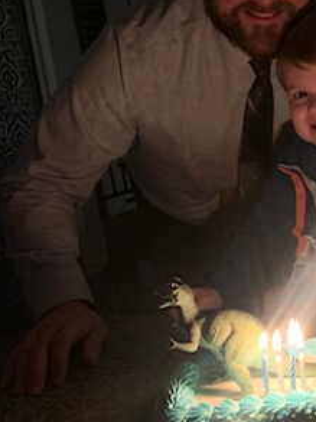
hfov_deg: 24.4
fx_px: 694
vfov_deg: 33.8
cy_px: 191
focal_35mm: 57
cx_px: 319
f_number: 1.8
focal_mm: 4.25
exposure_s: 1/30
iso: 320
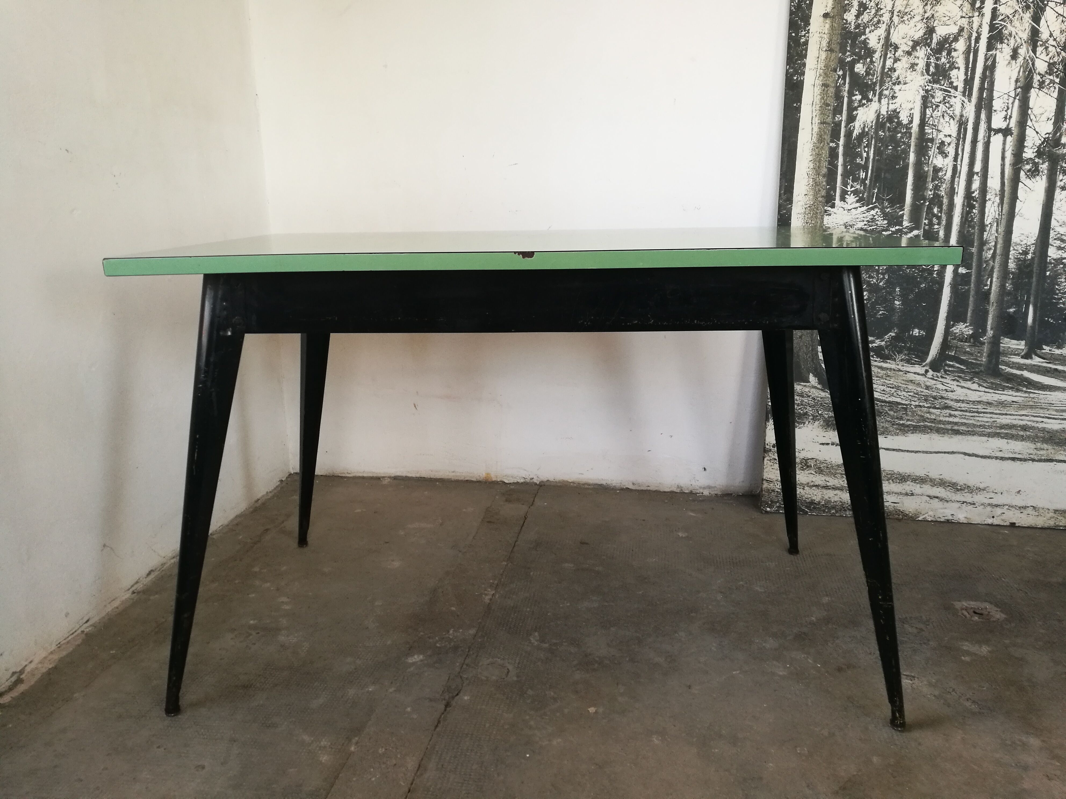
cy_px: 400
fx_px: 831
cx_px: 533
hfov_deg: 65.3
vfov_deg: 51.4
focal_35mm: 27
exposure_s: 1/60
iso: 125
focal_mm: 4.5
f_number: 2.2
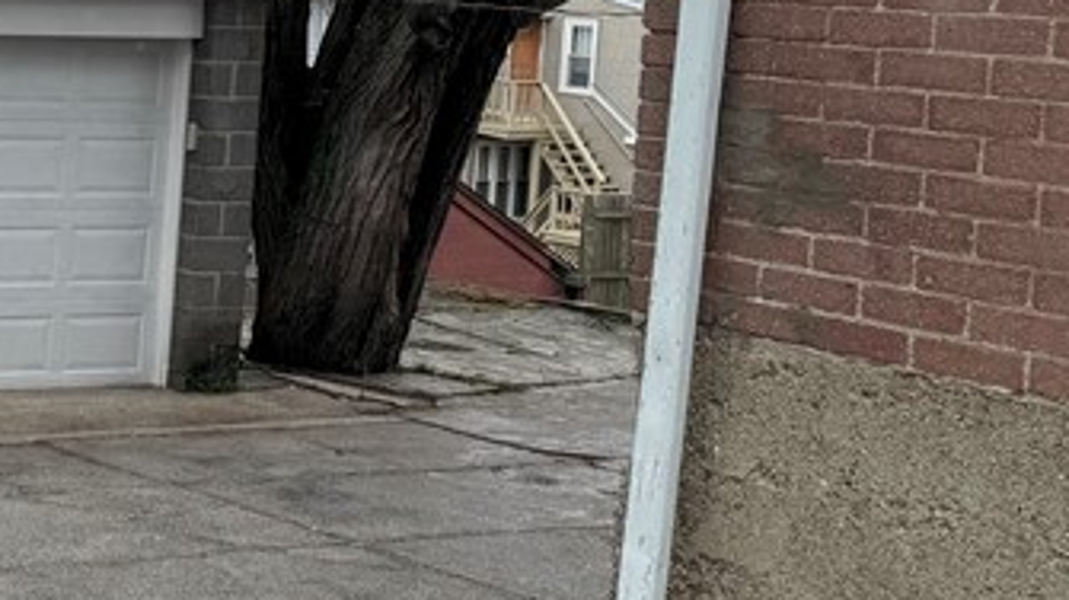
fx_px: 2266
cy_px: 109
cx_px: -380
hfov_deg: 23.1
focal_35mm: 80
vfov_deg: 15.0
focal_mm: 6.76
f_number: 1.78
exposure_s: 1/1767
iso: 80
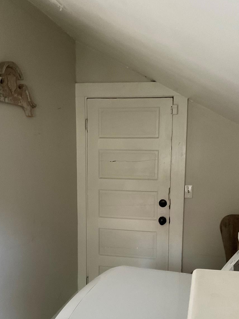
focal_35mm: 39
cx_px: 121
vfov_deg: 47.3
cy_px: 204
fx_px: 359
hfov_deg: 36.8
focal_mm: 3
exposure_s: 1/52
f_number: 1.8
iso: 320
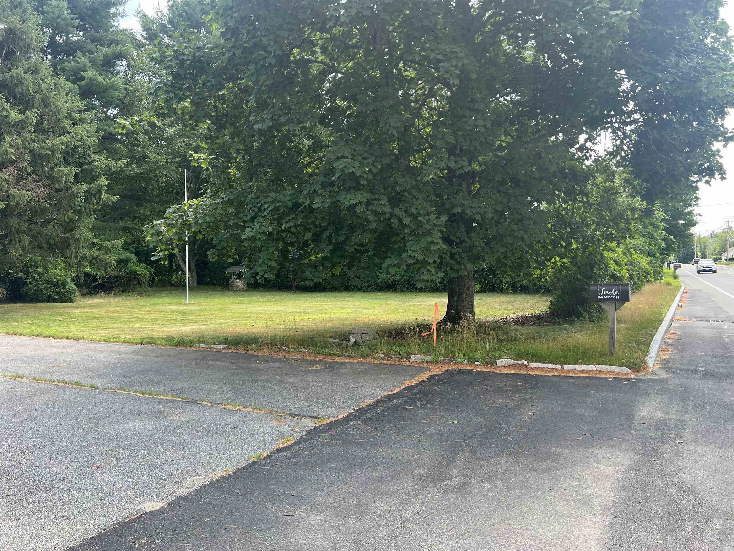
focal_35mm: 26
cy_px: 276
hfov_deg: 67.3
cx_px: 367
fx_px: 551
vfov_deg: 53.1
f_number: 1.5
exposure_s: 1/588
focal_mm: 5.7
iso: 50
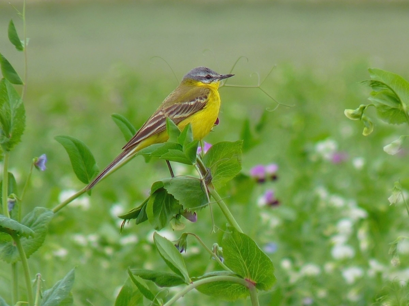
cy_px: 153
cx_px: 204
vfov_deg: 2.5
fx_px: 7030
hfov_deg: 3.3
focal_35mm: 595
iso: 100
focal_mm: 86.4
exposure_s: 1/320
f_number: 4.4
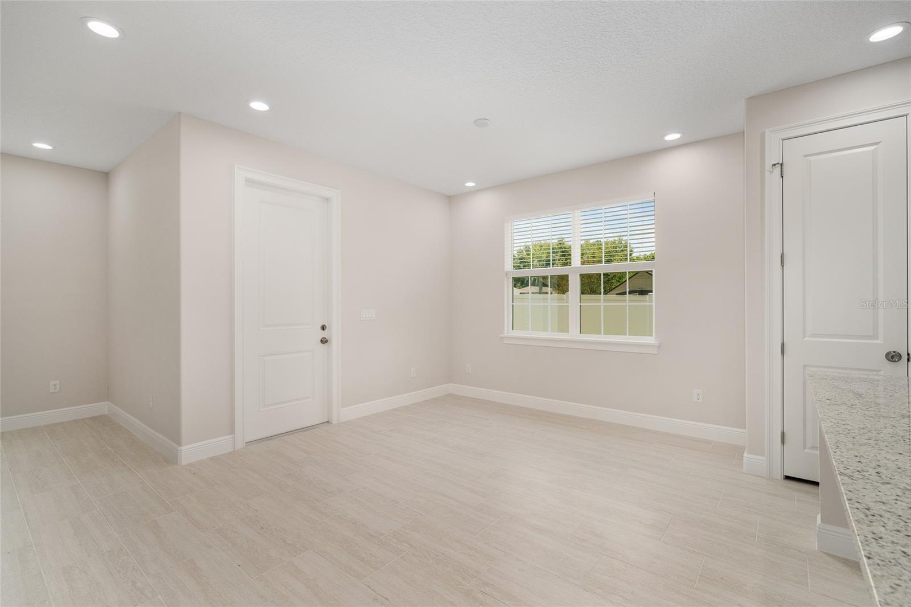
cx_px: 456
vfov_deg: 73.7
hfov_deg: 96.7
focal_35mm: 16
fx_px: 405
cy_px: 304
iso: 400
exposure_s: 1/80
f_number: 8
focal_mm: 16
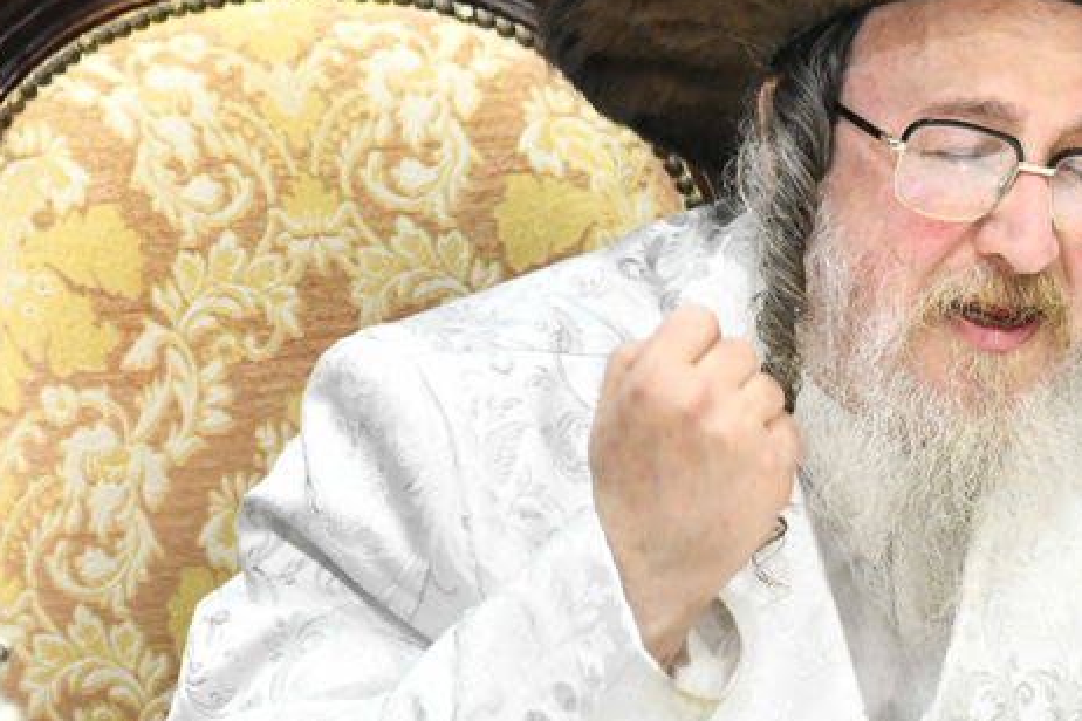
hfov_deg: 3.2
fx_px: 19144
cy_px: 294
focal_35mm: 637
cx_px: 1028
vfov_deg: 2.2
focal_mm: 210
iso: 1600
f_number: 5.6
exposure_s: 1/125
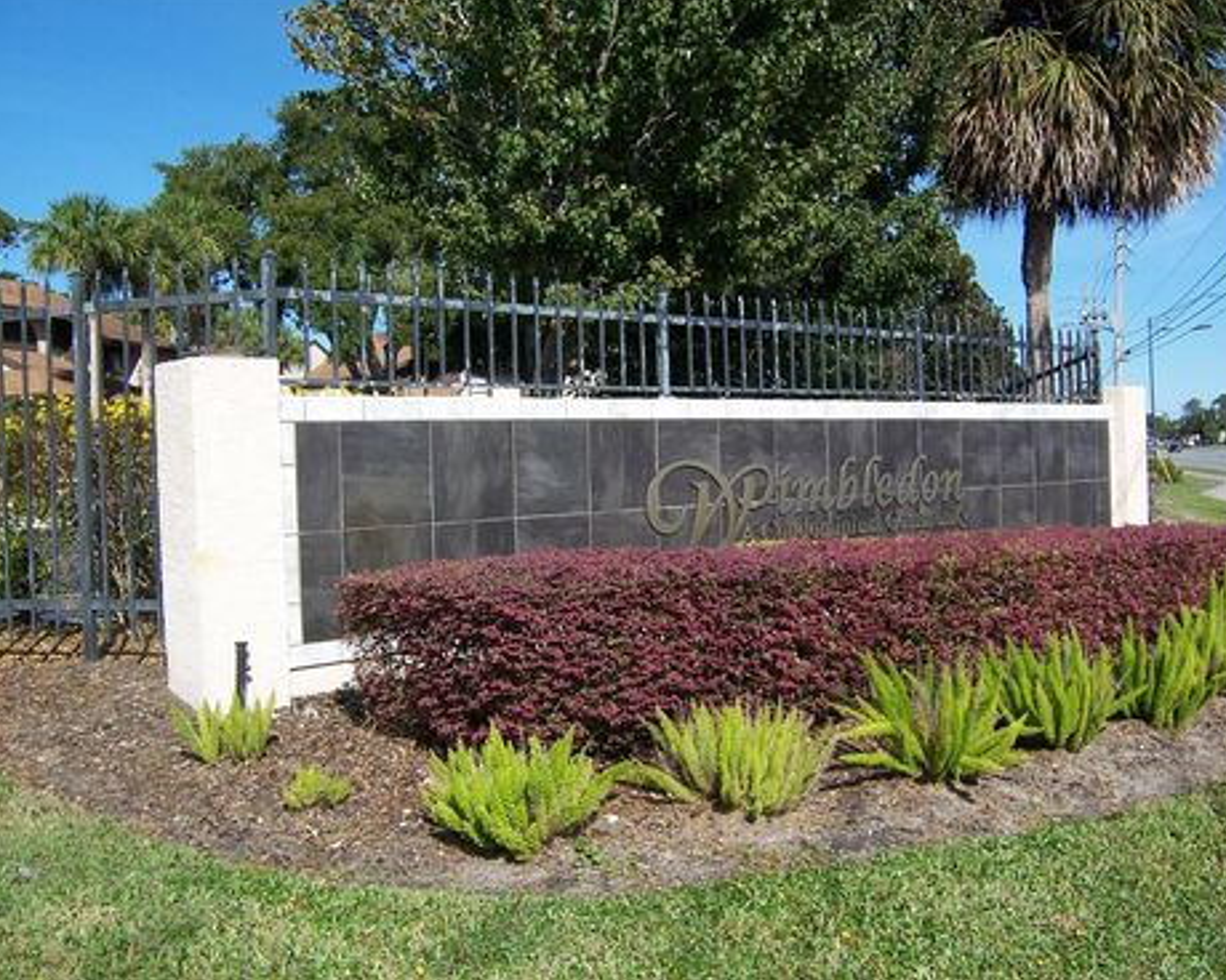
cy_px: 483
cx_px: 602
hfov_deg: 51.5
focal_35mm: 35
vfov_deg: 42.2
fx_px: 1270
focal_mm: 5.5
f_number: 3.4
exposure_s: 1/1000
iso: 80
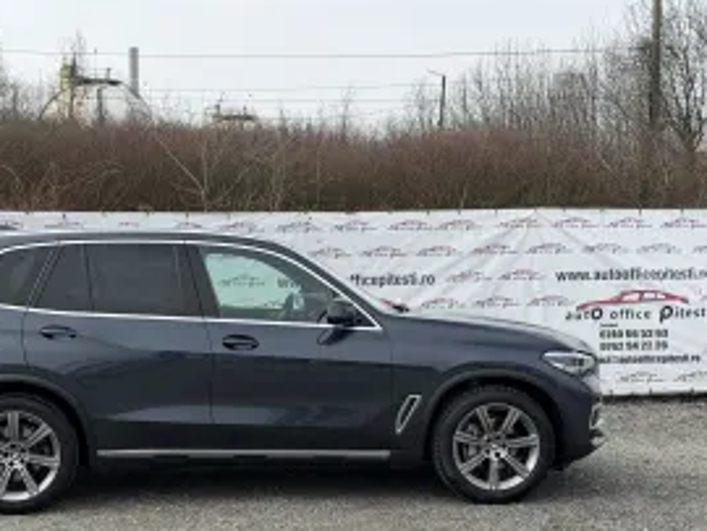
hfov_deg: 30.1
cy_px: 327
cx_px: 254
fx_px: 1308
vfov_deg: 22.9
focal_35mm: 64
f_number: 1.78
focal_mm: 6.76
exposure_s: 1/3226
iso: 64
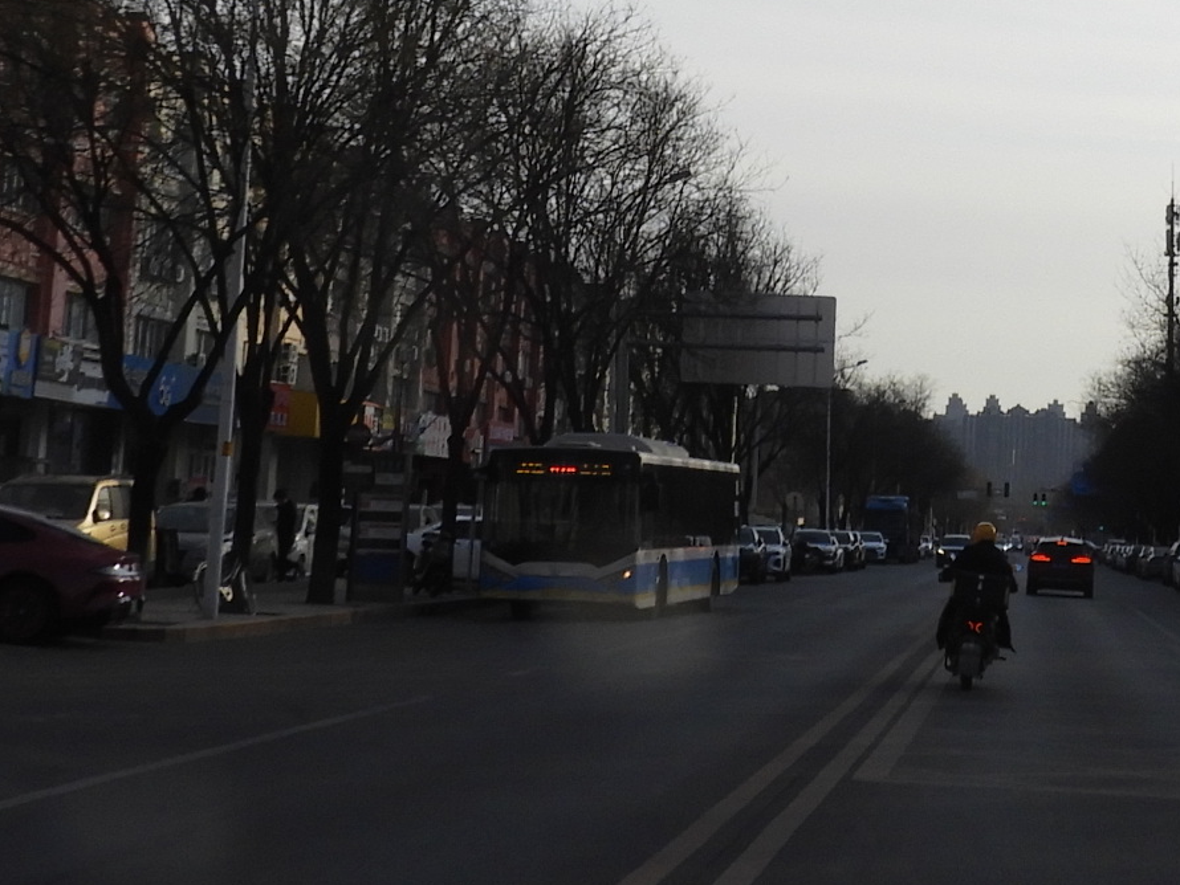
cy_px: 12
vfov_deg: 16.5
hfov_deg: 21.9
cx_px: 996
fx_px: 3001
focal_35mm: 88
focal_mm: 4.3
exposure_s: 1/1600
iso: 100
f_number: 3.3
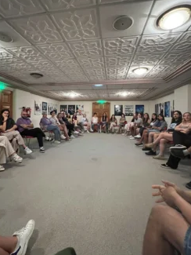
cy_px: 115
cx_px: 88
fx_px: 118
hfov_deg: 78.0
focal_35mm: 16
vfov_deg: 94.2
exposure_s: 1/50
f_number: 1.8
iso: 1000
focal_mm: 1.57
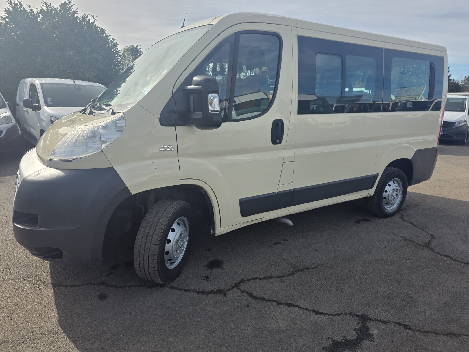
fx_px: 312
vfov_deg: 58.9
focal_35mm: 23
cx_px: 234
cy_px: 176
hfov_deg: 73.9
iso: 80
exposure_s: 1/4650
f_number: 1.7
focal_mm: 6.25
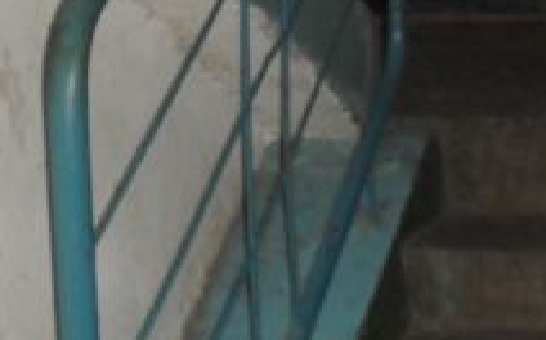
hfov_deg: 18.5
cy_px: -98
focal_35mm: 112
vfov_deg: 11.4
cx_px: 404
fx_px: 1665
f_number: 3.2
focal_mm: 6.3
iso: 200
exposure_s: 1/45
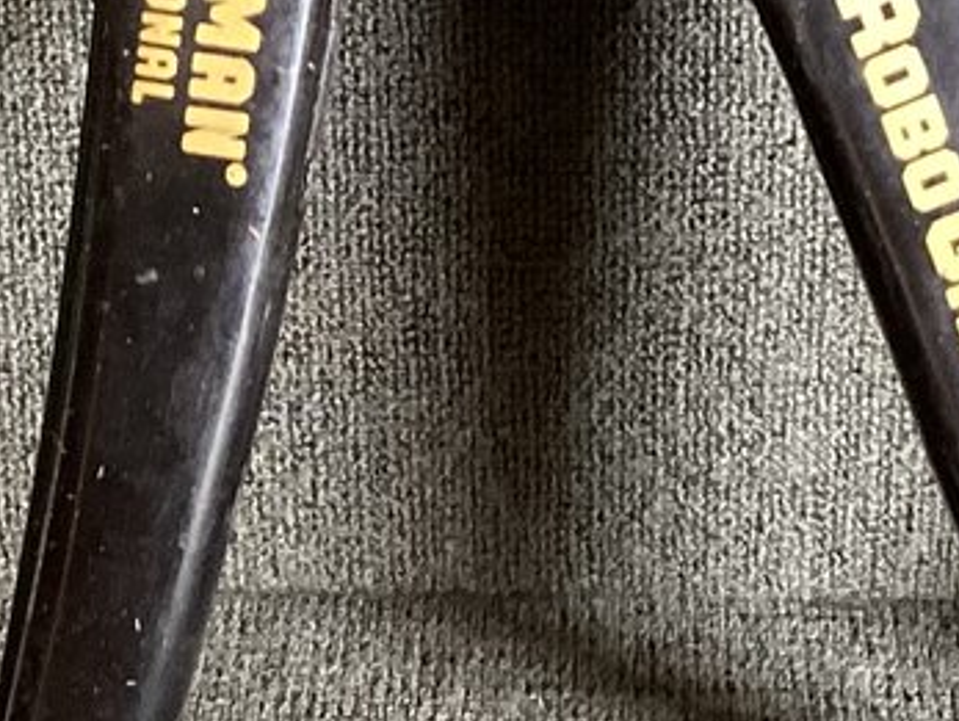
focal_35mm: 135
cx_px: 515
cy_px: -1
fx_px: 3744
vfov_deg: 10.9
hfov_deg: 14.6
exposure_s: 1/50
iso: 160
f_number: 2.4
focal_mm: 3.3
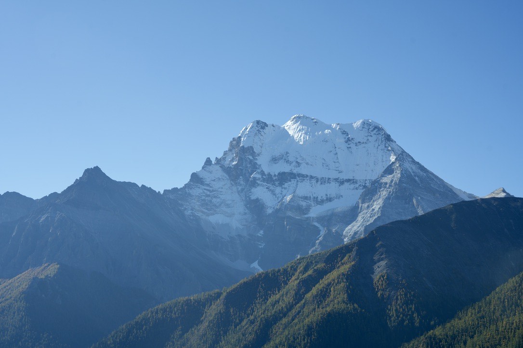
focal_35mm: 64
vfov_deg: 21.2
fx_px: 930
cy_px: 174
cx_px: 262
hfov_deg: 31.4
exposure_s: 1/250
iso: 100
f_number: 8
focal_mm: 64
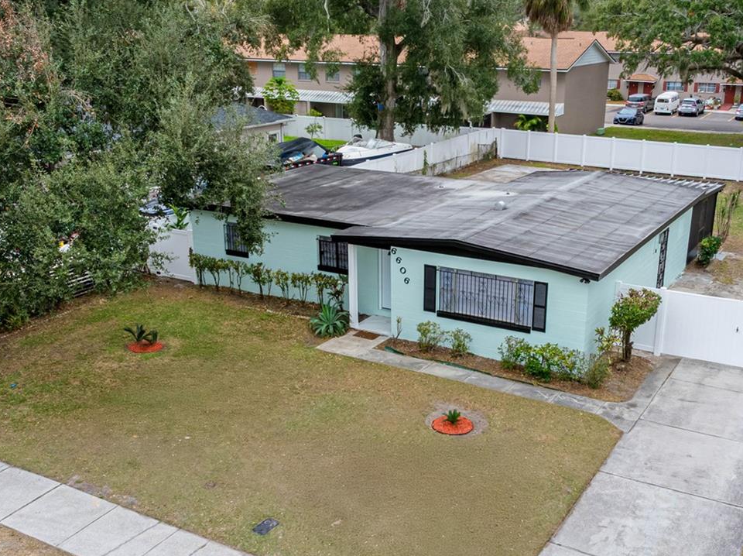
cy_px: 315
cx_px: 397
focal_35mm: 40
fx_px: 858
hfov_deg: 46.8
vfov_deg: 35.8
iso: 100
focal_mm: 12.29
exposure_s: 1/80
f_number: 8
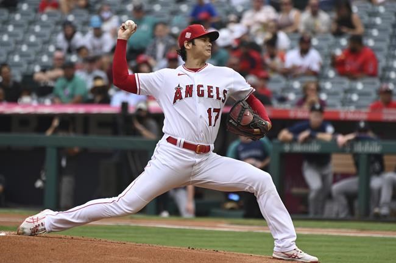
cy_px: 132
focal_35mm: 440
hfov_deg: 4.7
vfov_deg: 3.1
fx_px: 4835
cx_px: 198
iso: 1000
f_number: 5.6
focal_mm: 440
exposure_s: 1/3200
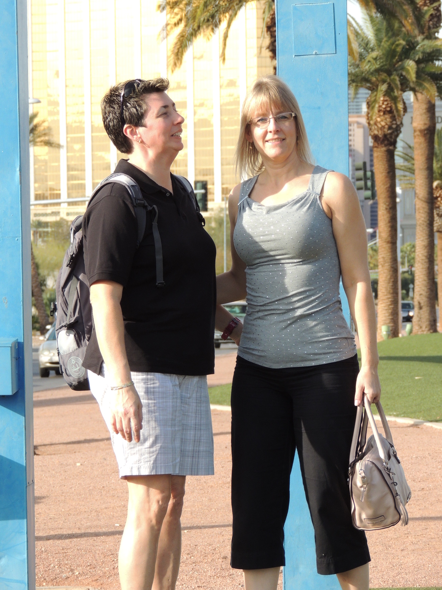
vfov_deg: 9.9
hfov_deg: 7.4
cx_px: 221
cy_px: 295
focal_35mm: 200
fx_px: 3405
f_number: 4.6
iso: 280
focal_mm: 35.6
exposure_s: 1/500
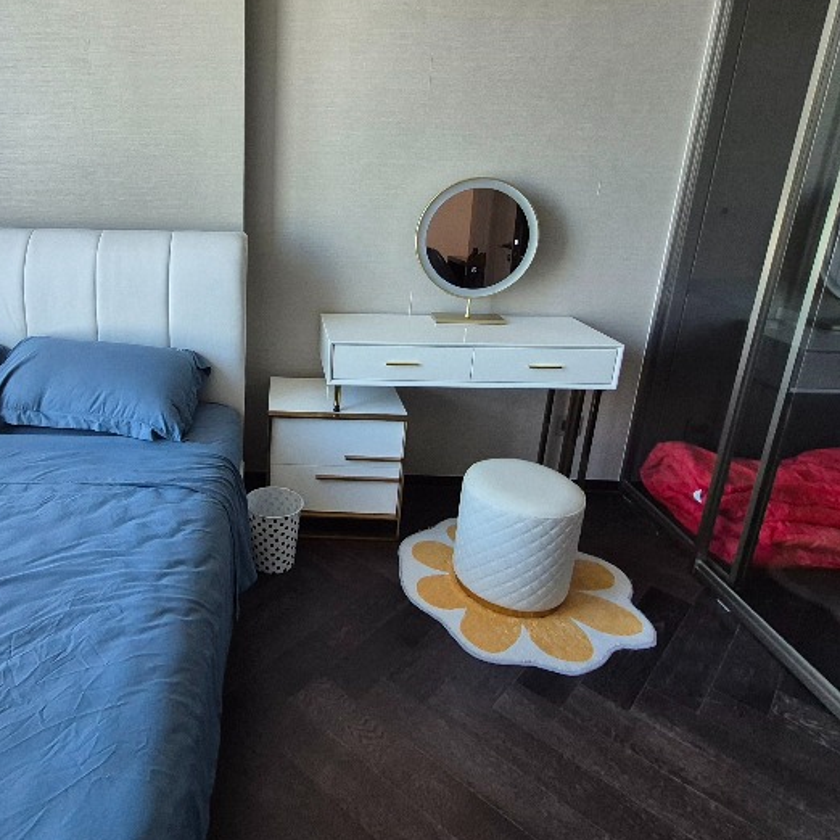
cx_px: 238
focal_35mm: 22
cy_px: 357
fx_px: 604
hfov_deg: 66.4
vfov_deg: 69.2
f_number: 2.2
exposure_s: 1/50
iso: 160
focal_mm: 1.74
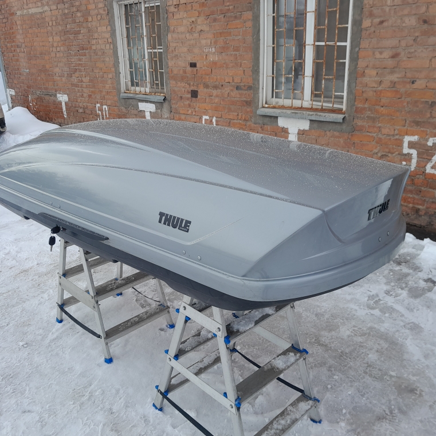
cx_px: 221
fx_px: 456
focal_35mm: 32
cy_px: 218
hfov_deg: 51.1
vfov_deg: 51.1
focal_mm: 4
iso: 40
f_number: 1.8
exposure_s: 1/190
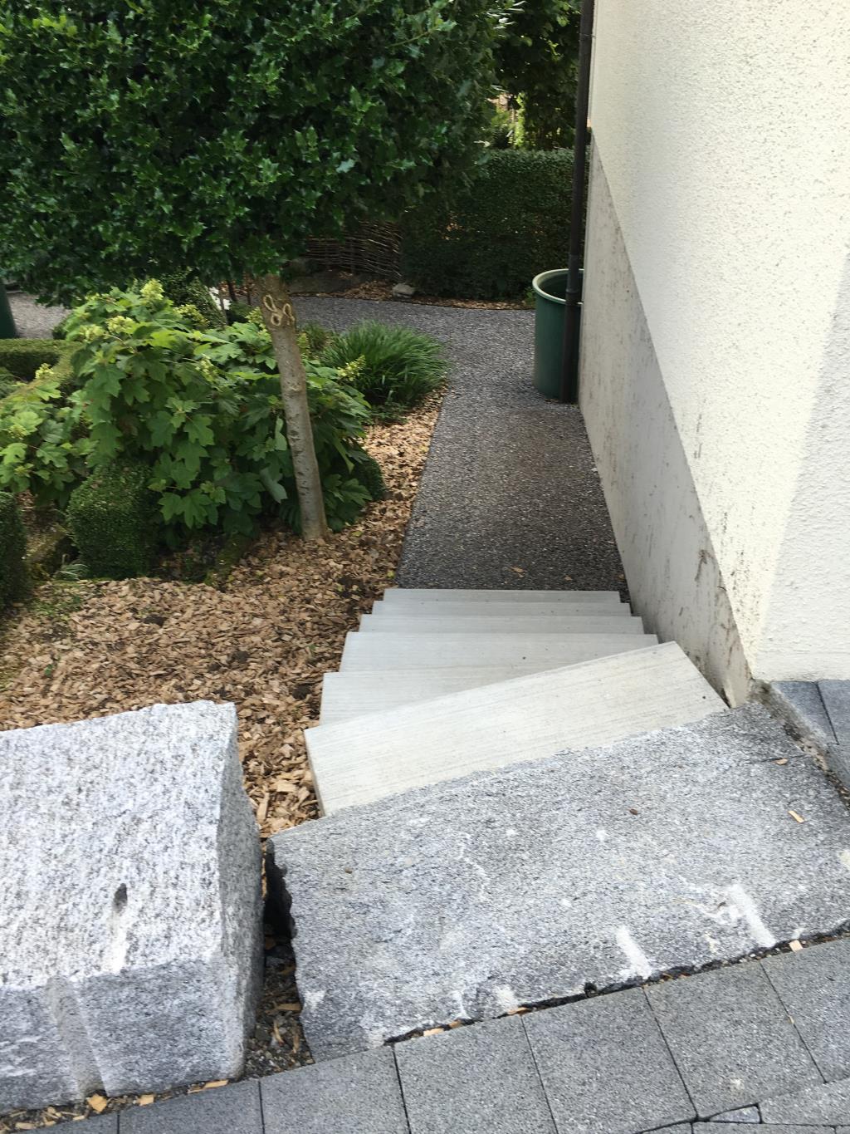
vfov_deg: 61.7
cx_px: 425
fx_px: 949
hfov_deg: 48.2
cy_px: 567
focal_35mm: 29
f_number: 2.2
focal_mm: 4.15
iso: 25
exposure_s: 1/125
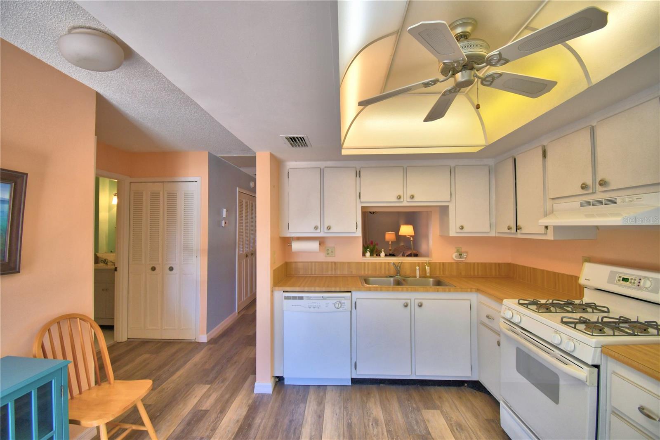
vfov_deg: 77.3
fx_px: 275
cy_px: 220
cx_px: 330
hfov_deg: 100.4
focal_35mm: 15
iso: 320
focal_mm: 10
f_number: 4.5
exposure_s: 1/125
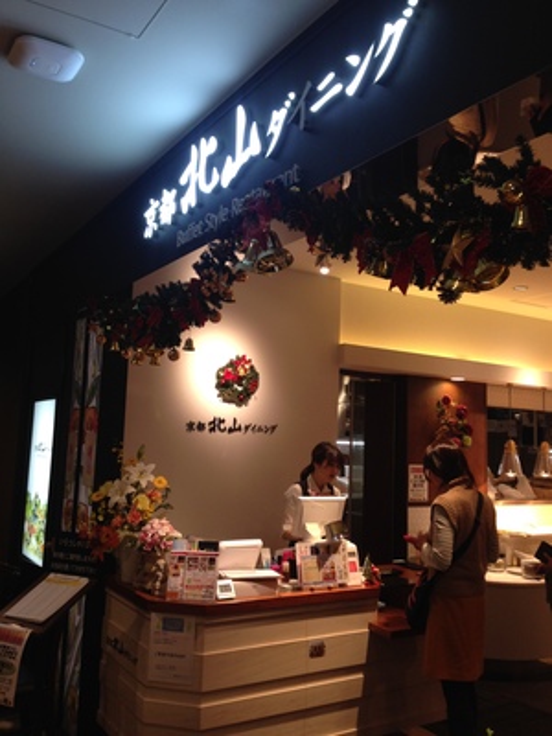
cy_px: 368
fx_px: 702
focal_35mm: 33
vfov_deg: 55.4
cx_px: 276
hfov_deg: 42.9
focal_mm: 4.12
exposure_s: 1/40
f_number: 2.4
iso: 64
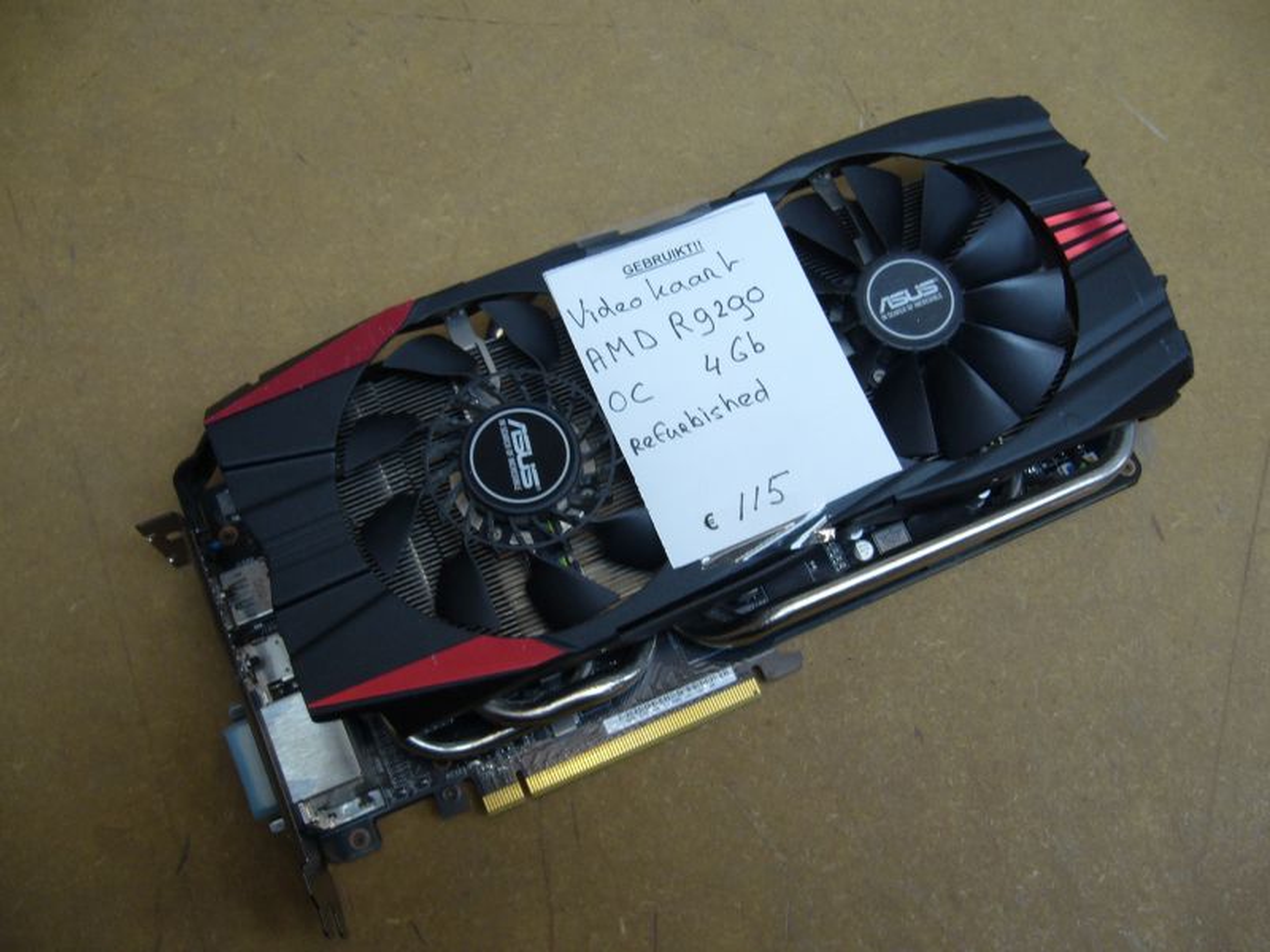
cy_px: 476
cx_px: 635
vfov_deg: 40.7
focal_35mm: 35
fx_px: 1284
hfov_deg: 52.6
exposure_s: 1/25
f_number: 2.8
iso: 80
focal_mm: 5.8
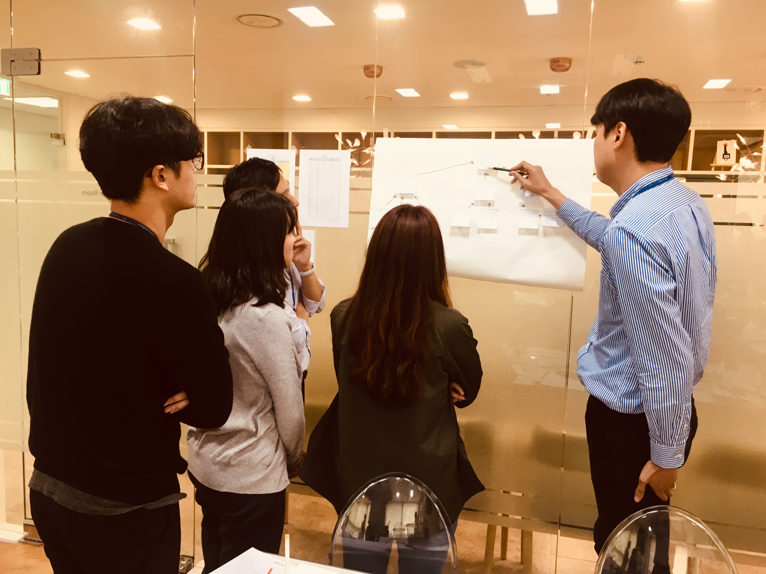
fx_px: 642
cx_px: 383
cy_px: 287
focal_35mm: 29
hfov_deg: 61.7
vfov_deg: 48.2
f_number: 2.2
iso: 64
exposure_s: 1/30
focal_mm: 4.15
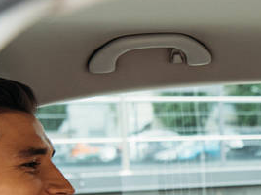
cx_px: 391
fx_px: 942
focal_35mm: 125
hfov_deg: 14.7
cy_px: 232
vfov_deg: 11.6
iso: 500
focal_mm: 34
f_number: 4
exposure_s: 1/160
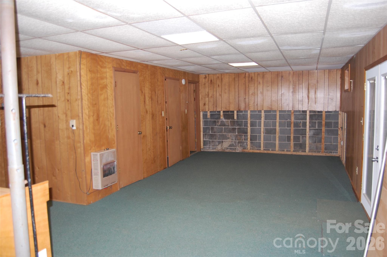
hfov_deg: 67.4
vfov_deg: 47.8
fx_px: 290
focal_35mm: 27
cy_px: 128
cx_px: 194
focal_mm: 18
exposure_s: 1/60
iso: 400
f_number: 3.5
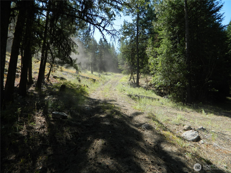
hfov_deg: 69.4
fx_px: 167
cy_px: 86
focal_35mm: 25
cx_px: 116
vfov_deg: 54.9
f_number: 3.1
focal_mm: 4.5
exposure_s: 1/500
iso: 80
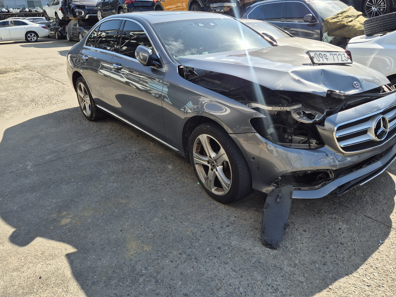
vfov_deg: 49.4
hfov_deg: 63.2
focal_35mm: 28
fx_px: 320
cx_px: 225
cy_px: 117
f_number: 1.8
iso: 25
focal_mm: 5.4
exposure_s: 1/964
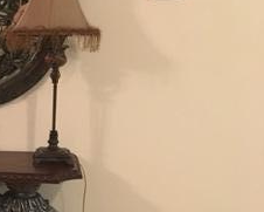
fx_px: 625
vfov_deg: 19.2
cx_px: -105
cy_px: 118
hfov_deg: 21.0
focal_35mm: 80
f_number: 2.2
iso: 200
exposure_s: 1/15
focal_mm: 4.15
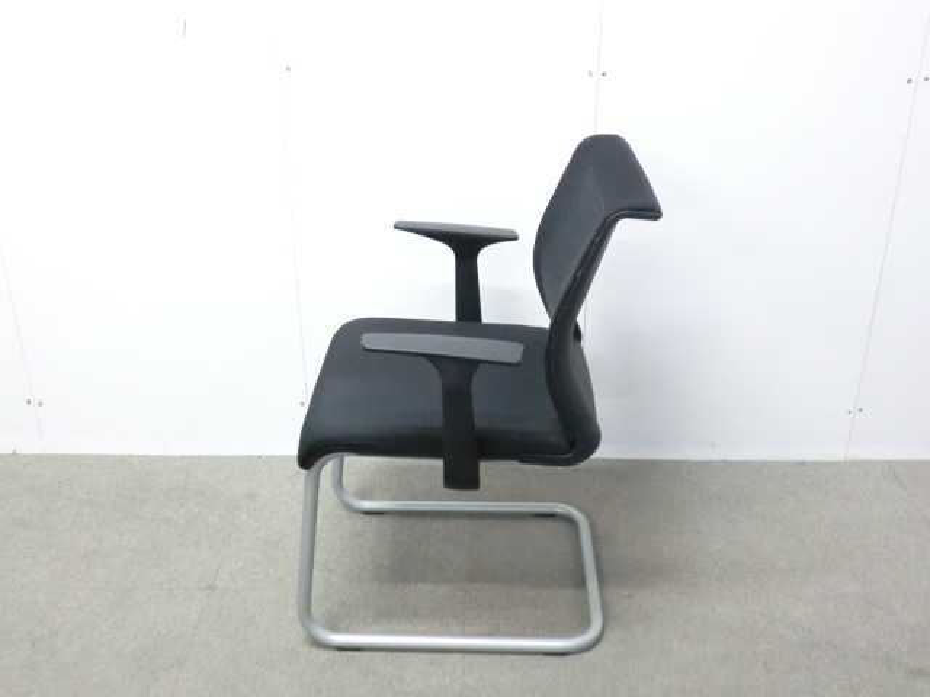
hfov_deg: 49.0
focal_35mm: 38
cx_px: 465
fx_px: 1021
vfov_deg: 37.7
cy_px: 348
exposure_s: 1/25
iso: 800
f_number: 3.9
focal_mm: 6.9
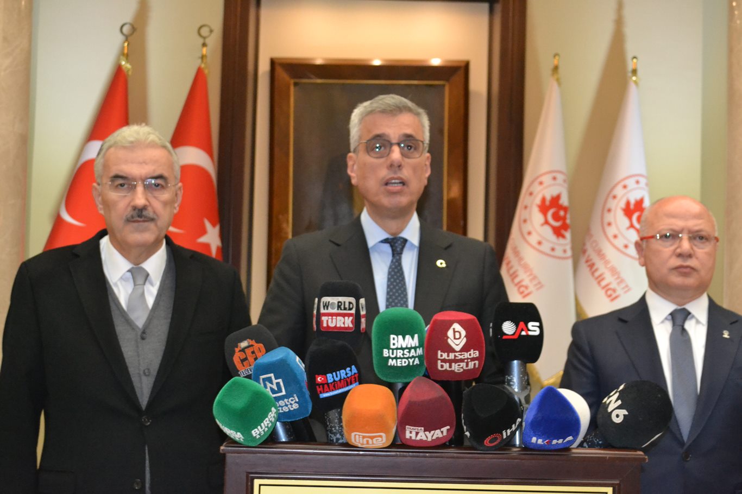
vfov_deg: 28.1
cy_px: 247
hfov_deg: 41.1
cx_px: 371
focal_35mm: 48
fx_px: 989
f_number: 4.8
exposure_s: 1/60
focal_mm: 32
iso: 3200
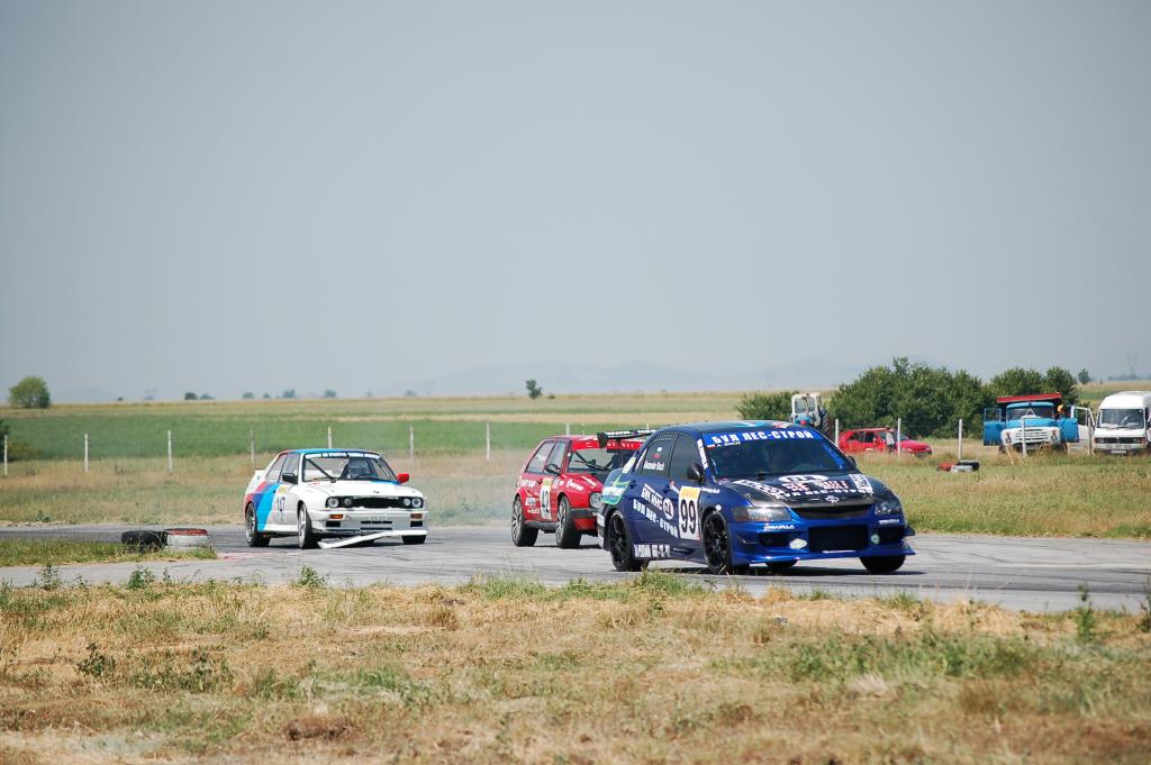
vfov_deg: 7.9
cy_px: 382
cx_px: 576
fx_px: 5559
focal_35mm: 174
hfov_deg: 11.8
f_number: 4.8
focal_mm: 116
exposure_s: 1/1250
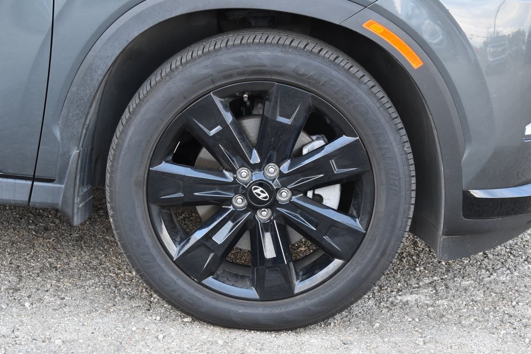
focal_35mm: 85
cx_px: 267
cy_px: 180
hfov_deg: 24.0
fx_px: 1247
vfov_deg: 16.2
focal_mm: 55
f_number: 5.6
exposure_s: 1/60
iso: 1250
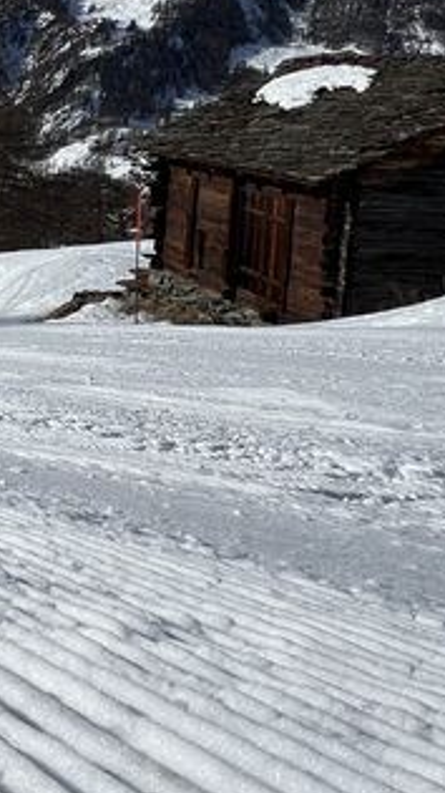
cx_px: -292
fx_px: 945
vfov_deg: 43.8
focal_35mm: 45
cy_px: 186
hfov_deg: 20.8
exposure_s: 1/5236
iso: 40
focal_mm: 1.57
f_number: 1.8
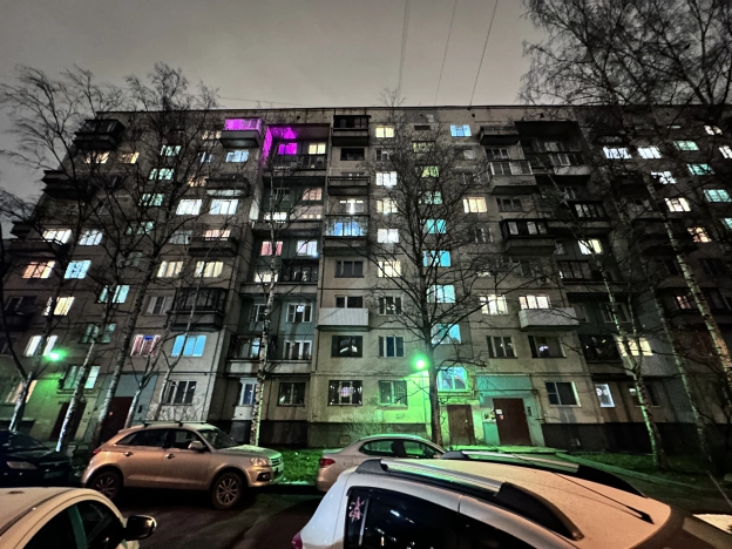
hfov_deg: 102.1
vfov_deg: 85.7
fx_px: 296
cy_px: 274
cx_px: 366
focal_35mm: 14
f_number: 2.2
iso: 1600
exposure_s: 1/8
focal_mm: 2.22
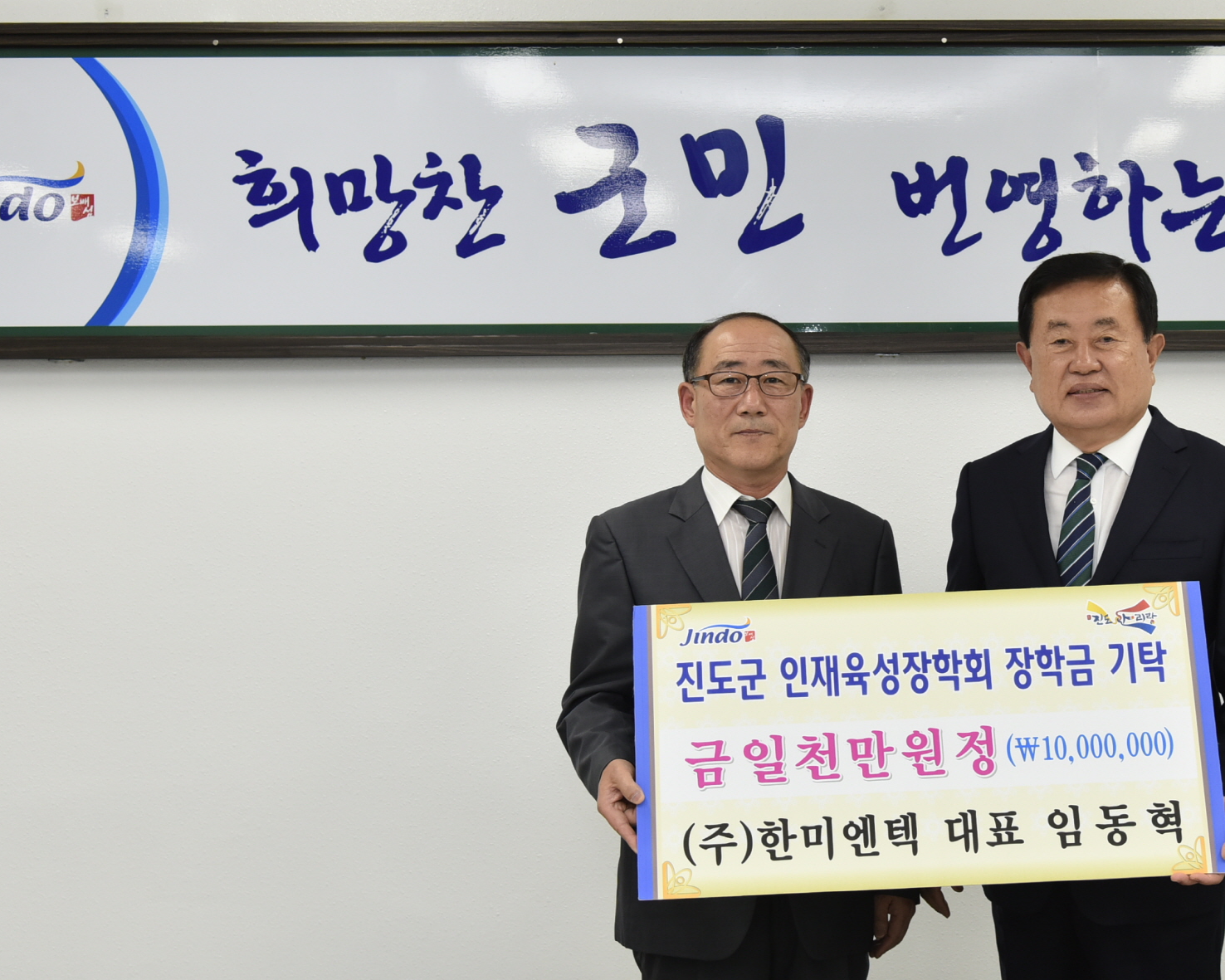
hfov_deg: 32.0
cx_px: 891
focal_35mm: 58
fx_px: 2103
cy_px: 459
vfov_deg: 26.2
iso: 640
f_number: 4.5
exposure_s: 1/125
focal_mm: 38
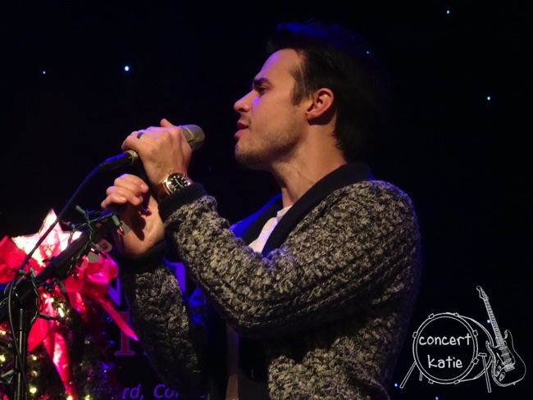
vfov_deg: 8.6
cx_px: 266
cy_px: 200
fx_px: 2665
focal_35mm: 173
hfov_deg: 11.4
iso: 2000
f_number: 5.6
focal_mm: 29.57
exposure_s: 1/25
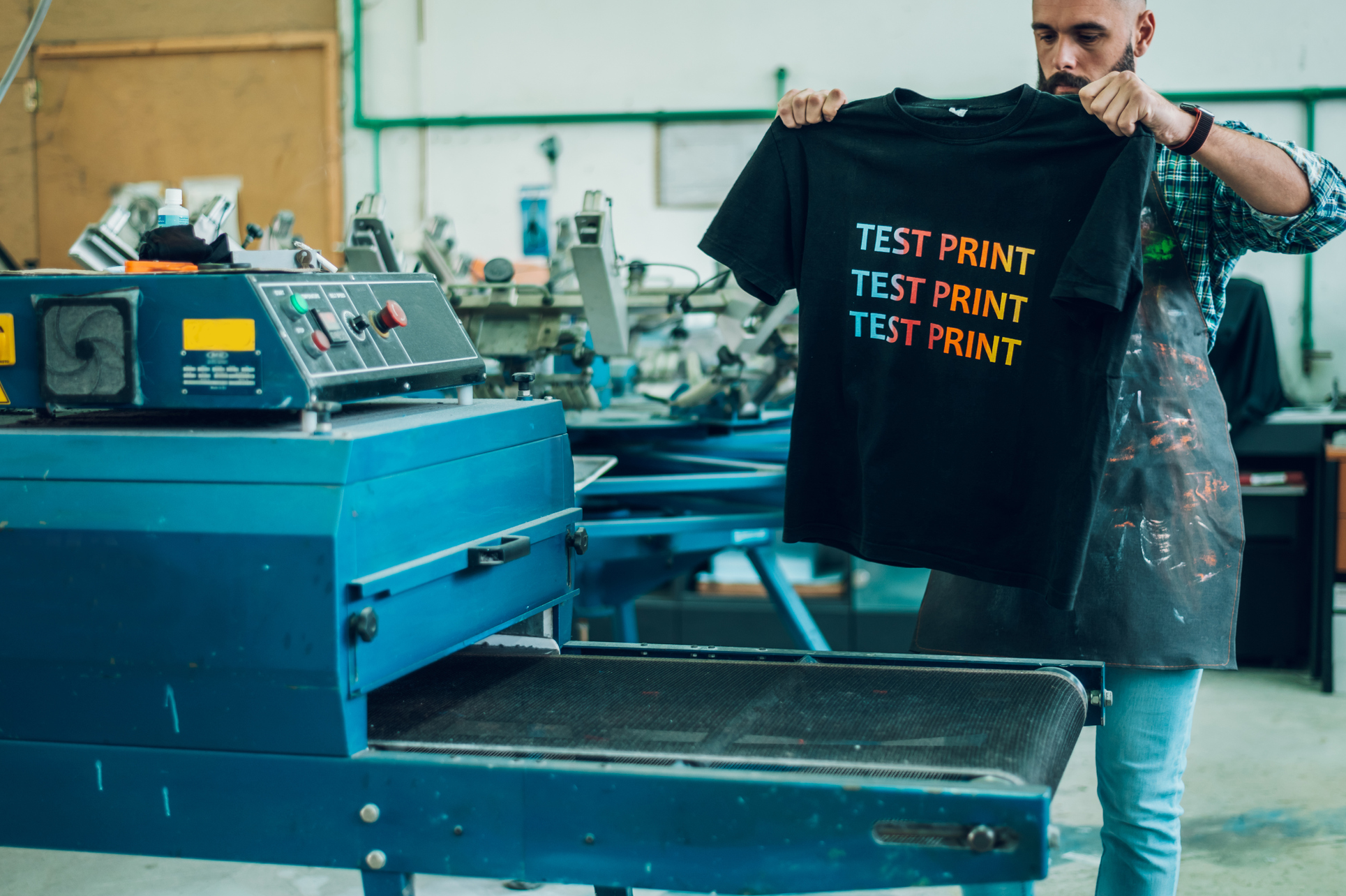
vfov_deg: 24.6
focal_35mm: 55
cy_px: 437
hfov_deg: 36.3
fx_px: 2055
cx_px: 705
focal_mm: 50
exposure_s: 1/100
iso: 250
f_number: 1.8
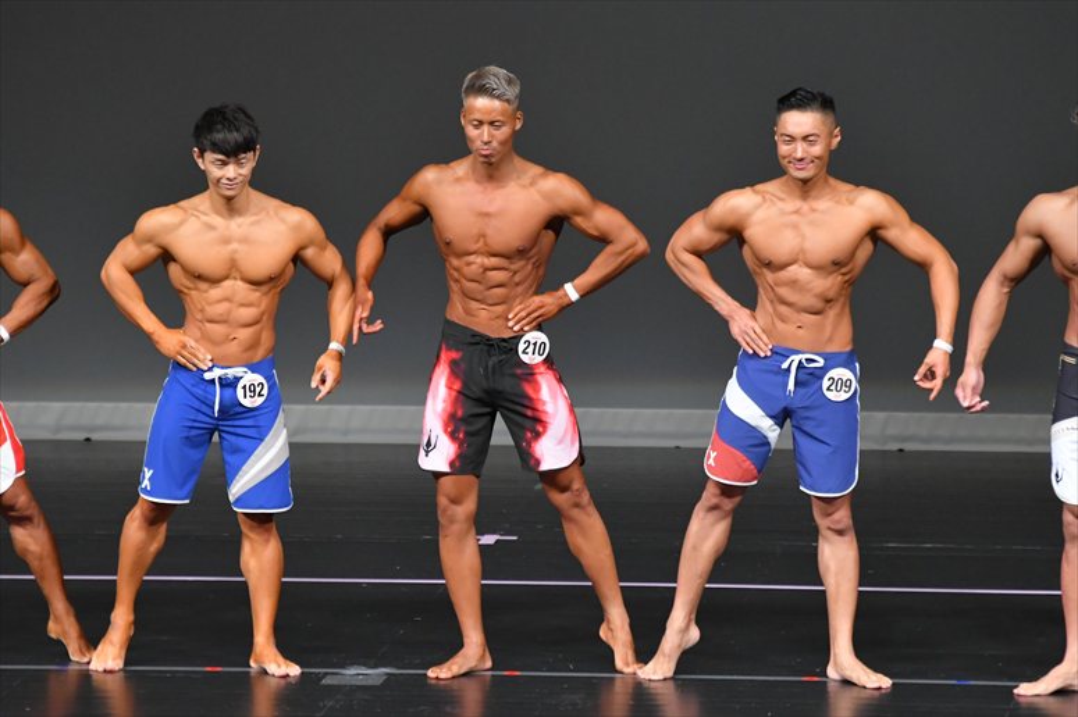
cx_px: 539
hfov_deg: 6.5
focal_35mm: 315
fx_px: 9428
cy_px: 358
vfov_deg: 4.4
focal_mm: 210
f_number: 5.6
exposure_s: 1/400
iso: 4000
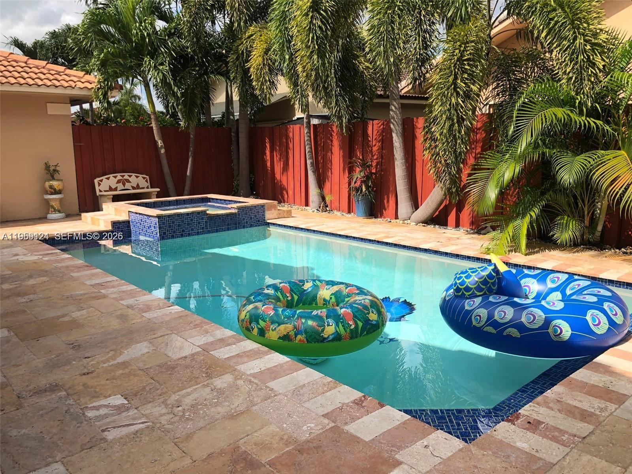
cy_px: 237
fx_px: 511
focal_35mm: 28
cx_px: 316
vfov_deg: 49.7
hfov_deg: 63.4
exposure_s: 1/1372
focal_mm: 3.99
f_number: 1.8
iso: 20
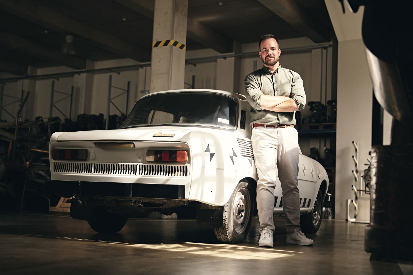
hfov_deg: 39.6
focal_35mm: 50
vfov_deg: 27.0
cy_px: 138
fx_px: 573
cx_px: 206
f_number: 2.8
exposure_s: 1/200
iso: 200
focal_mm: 50
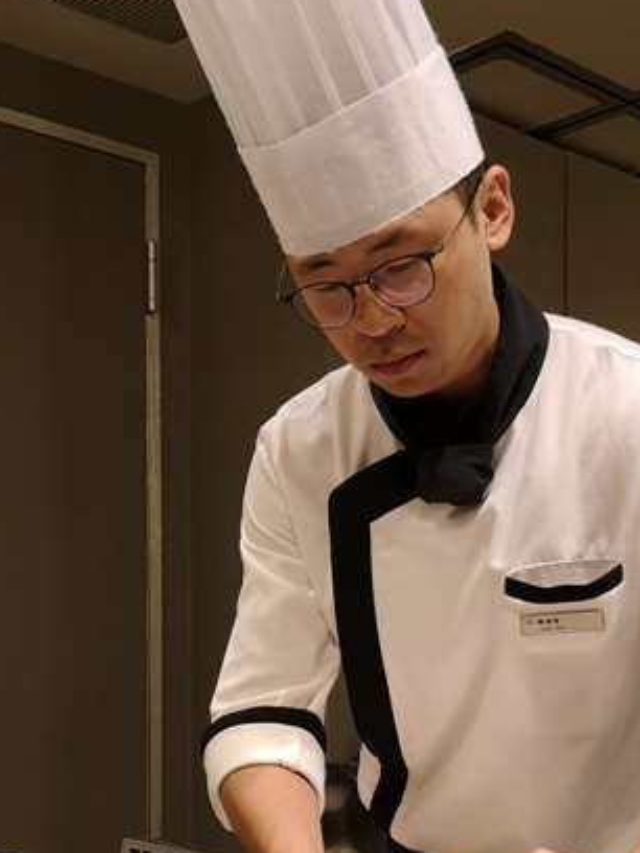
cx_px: 349
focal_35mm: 53
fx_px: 1307
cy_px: 640
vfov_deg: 35.4
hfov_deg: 27.5
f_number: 1.8
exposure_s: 1/100
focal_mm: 3.95
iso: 400
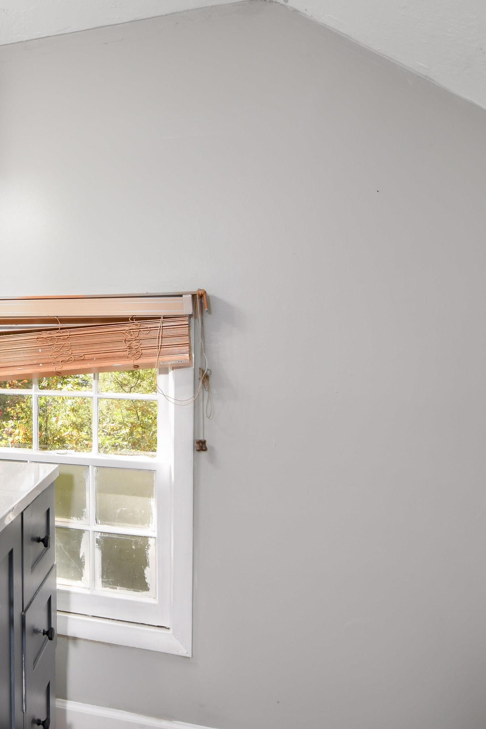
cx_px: 5
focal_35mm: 26
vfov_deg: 68.6
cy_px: 360
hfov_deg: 42.6
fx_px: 534
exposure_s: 1/20
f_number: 2.8
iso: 100
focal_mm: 11.5
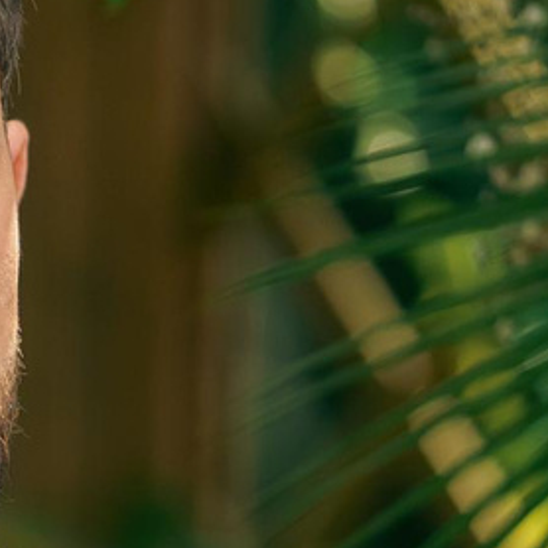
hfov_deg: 1.7
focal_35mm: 1058
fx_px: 18949
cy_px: 1093
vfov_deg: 1.7
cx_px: -702
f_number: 1.8
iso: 100
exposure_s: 1/2000
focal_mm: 135
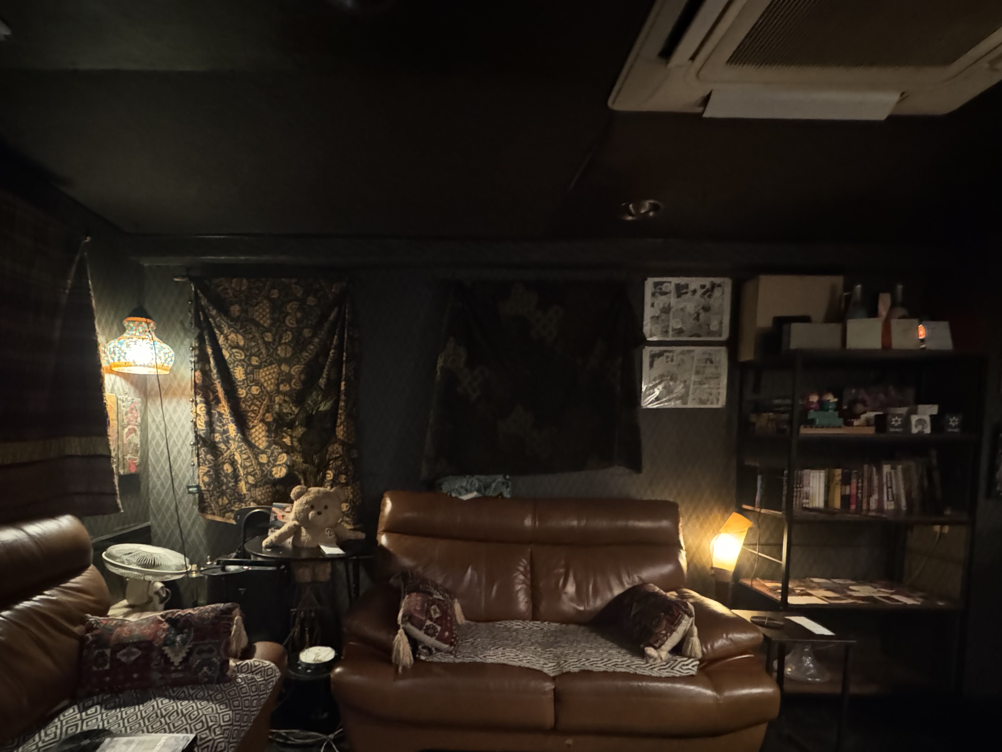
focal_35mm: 18
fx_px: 521
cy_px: 478
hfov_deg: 87.3
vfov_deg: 70.2
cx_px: 437
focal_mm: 2.22
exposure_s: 1/30
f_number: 2.2
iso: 2500
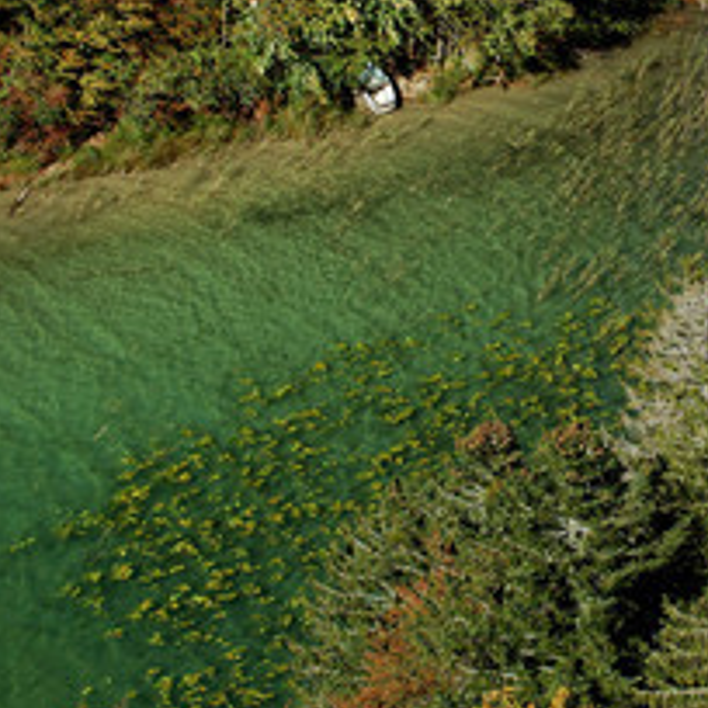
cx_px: 658
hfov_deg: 6.8
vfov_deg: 6.8
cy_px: 239
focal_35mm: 257
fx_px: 5947
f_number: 8
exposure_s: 1/250
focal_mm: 98
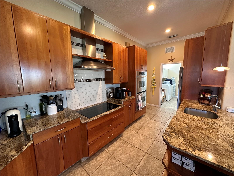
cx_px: 117
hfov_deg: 102.1
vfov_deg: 85.7
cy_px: 88
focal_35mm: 14
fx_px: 95
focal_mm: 2.22
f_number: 2.2
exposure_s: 1/60
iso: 250
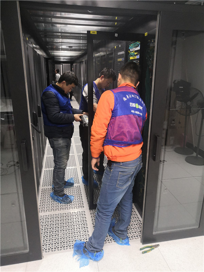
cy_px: 136
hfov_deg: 51.4
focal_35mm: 27
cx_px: 102
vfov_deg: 65.3
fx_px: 212
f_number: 1.8
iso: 400
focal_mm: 3.95
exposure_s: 1/50
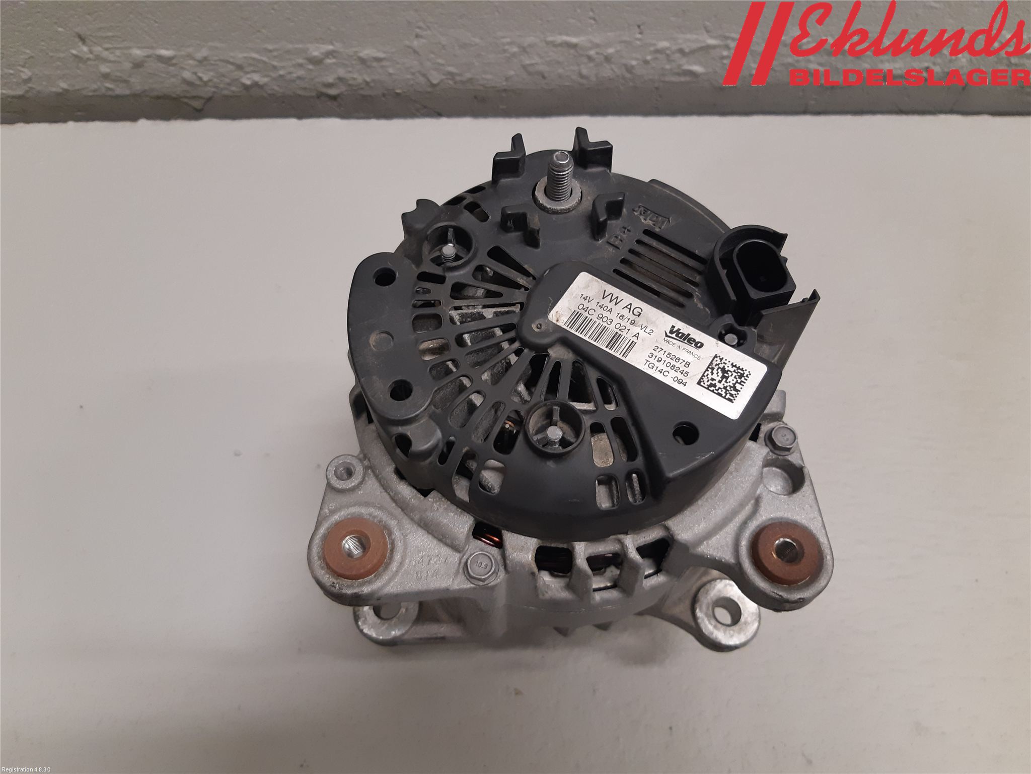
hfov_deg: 67.3
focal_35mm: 26
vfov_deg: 53.1
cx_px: 516
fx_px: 774
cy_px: 387
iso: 160
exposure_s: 1/50
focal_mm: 3.93
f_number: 1.7
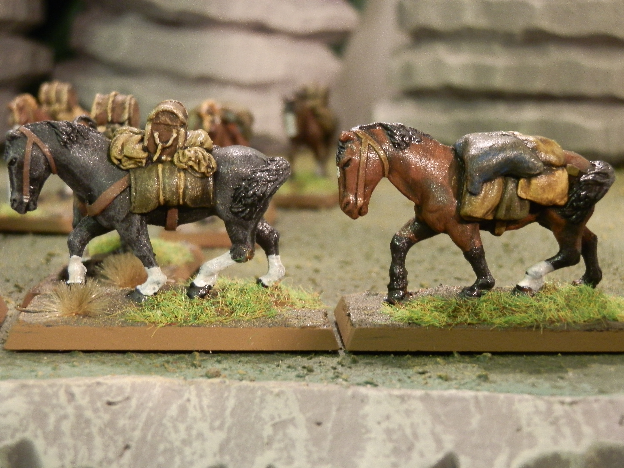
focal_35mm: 61
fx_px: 1100
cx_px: 312
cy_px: 234
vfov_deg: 24.0
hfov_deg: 31.7
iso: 250
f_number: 3.7
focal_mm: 10.99
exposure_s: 1/8
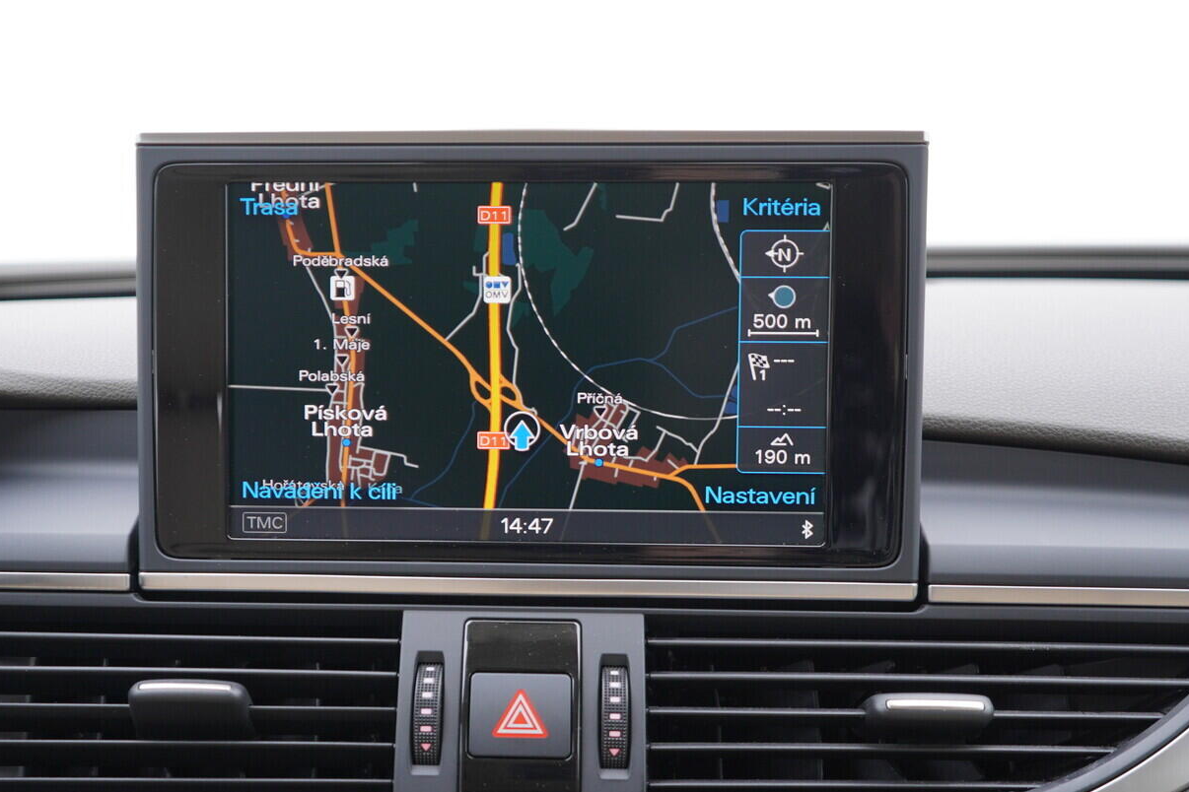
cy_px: 444
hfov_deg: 45.2
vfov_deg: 31.2
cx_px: 483
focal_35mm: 43
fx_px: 1420
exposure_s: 1/40
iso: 200
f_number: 2.8
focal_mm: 24
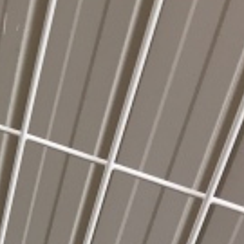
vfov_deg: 17.9
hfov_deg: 15.8
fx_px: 758
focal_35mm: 95
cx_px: -184
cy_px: 232
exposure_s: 1/30
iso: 32
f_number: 2.2
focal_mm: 4.15
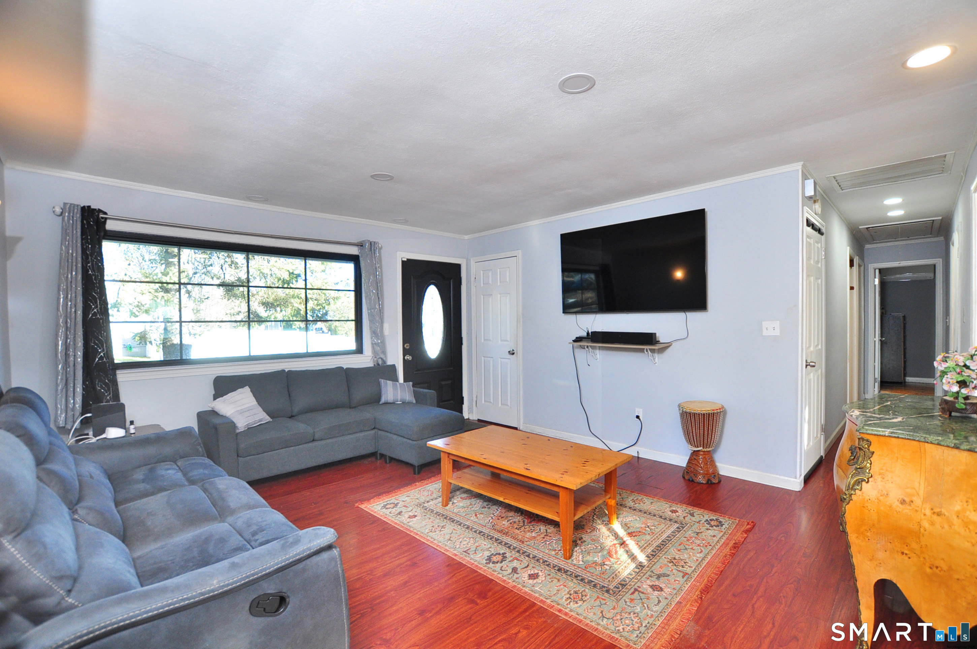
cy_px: 324
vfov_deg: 77.2
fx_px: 407
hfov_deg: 100.5
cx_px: 488
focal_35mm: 15
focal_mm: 10
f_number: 4.5
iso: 640
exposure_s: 1/100
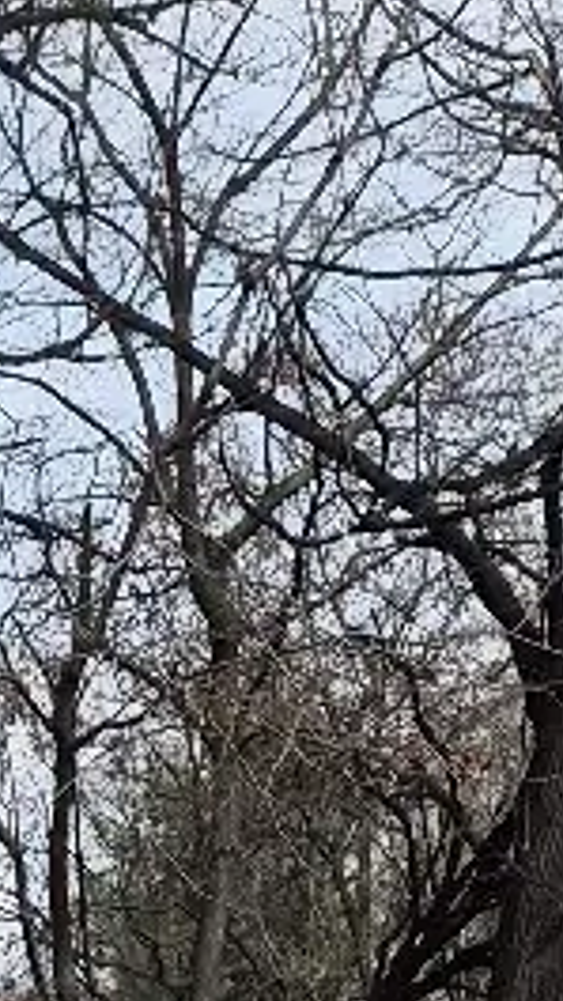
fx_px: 3345
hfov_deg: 8.8
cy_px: 2227
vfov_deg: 13.5
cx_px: -737
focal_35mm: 126
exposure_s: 1/1000
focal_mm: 5.4
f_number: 1.8
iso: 25
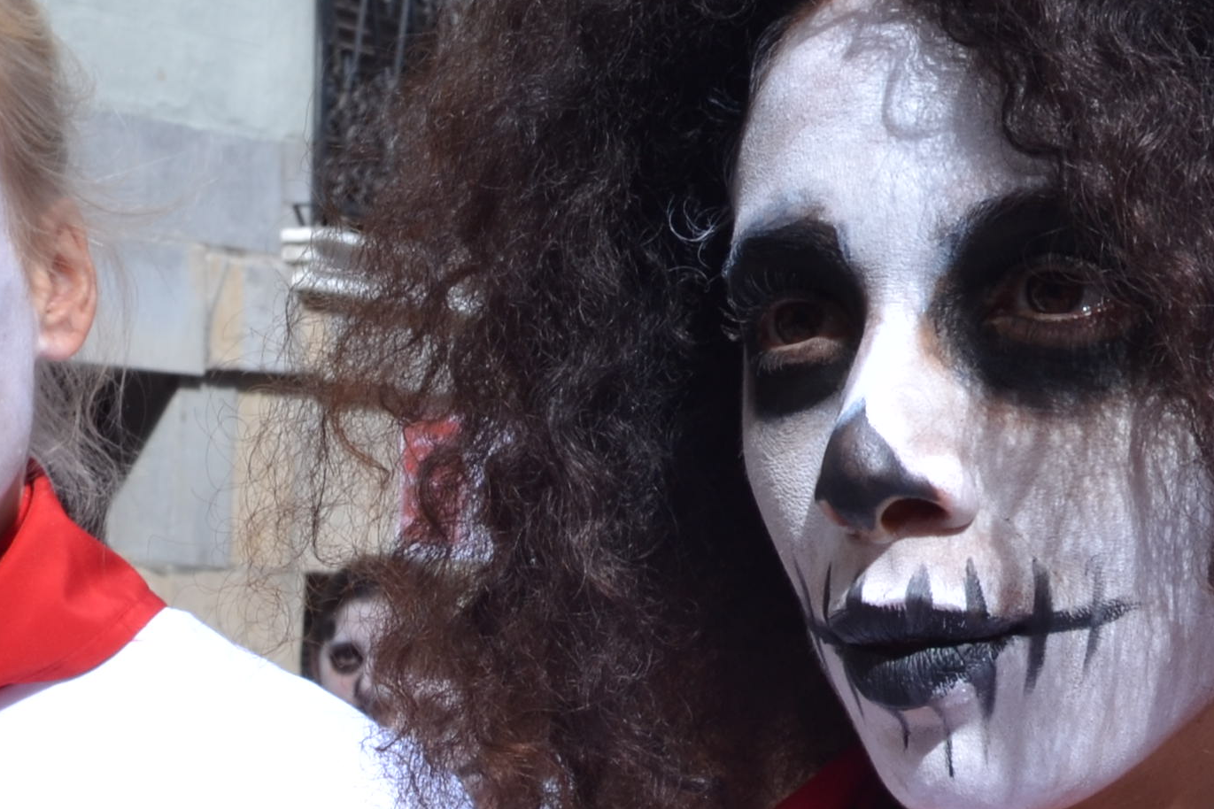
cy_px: 1072
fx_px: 4080
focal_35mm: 121
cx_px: 267
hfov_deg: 16.8
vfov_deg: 11.0
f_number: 14
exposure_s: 1/40
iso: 100
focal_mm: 24
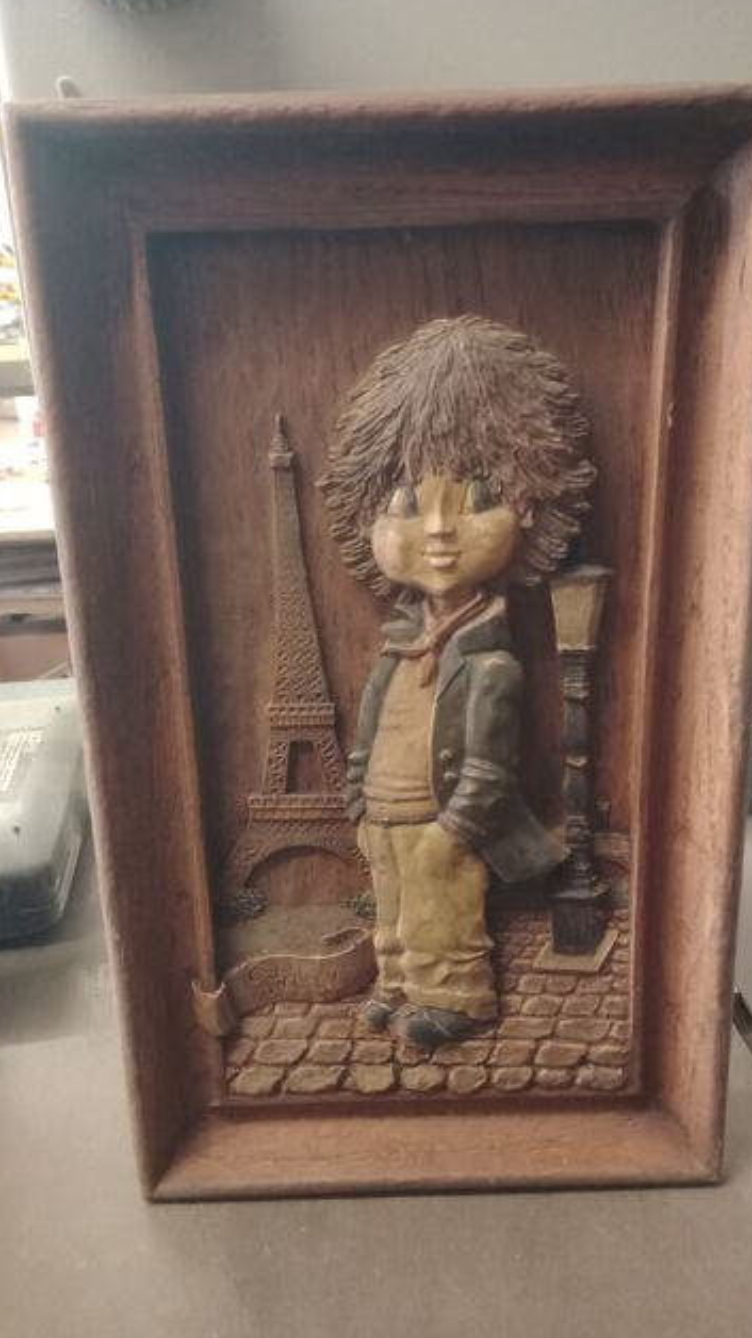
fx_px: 1064
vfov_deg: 64.3
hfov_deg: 38.9
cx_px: 424
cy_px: 658
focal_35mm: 30
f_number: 2
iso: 1125
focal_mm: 3.54
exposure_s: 1/25
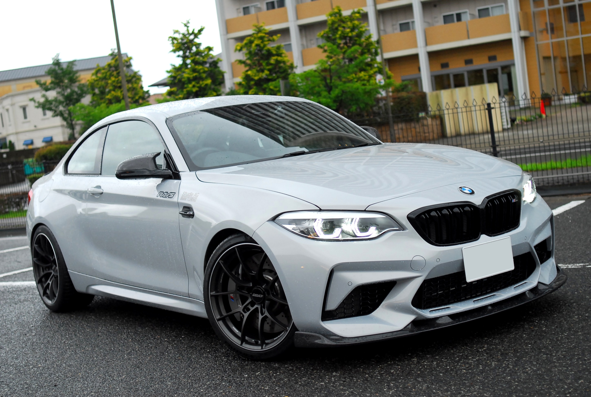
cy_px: 198
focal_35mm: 52
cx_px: 296
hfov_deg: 37.8
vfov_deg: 25.9
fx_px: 864
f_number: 2.8
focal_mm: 35
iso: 400
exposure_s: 1/320
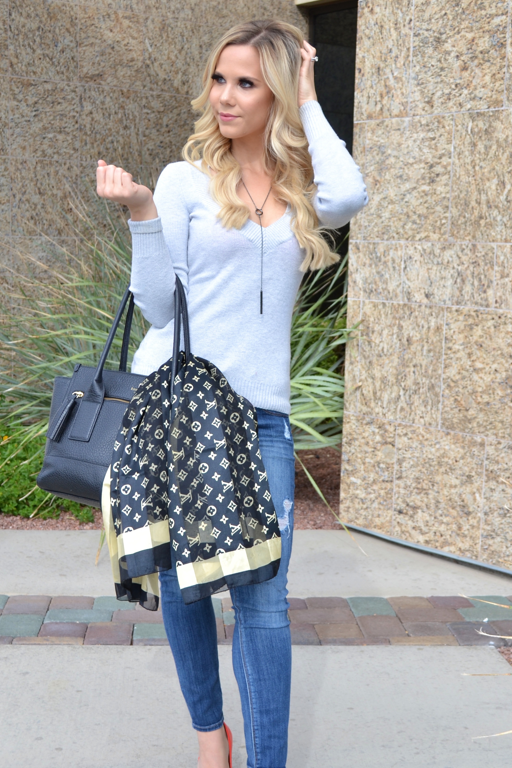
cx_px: 268
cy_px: 438
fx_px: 1152
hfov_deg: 25.1
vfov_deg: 36.8
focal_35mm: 54
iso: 100
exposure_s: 1/160
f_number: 5.6
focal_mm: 26
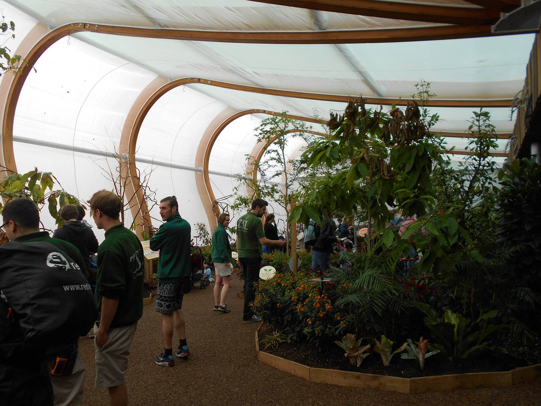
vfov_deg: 51.4
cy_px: 207
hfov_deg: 65.3
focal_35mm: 27
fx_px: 422
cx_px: 261
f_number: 3.2
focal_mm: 4.6
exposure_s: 1/125
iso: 80
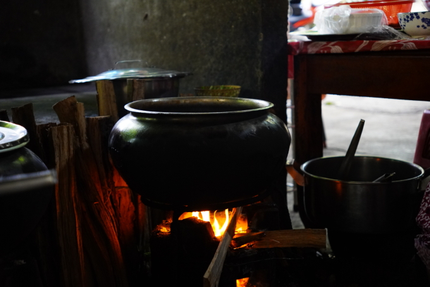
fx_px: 734
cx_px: 215
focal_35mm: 62
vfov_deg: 22.1
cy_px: 144
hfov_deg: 32.6
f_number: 2.8
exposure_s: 1/125
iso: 2000
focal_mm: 41
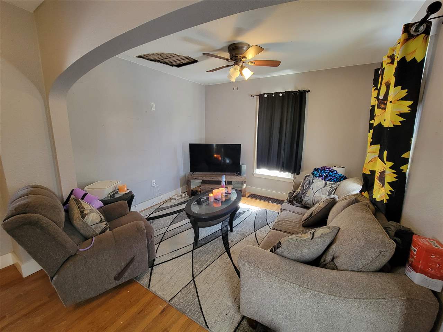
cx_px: 222
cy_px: 166
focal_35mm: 13
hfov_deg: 106.2
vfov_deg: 89.9
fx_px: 166
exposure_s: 1/40
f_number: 2.2
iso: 320
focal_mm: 2.2
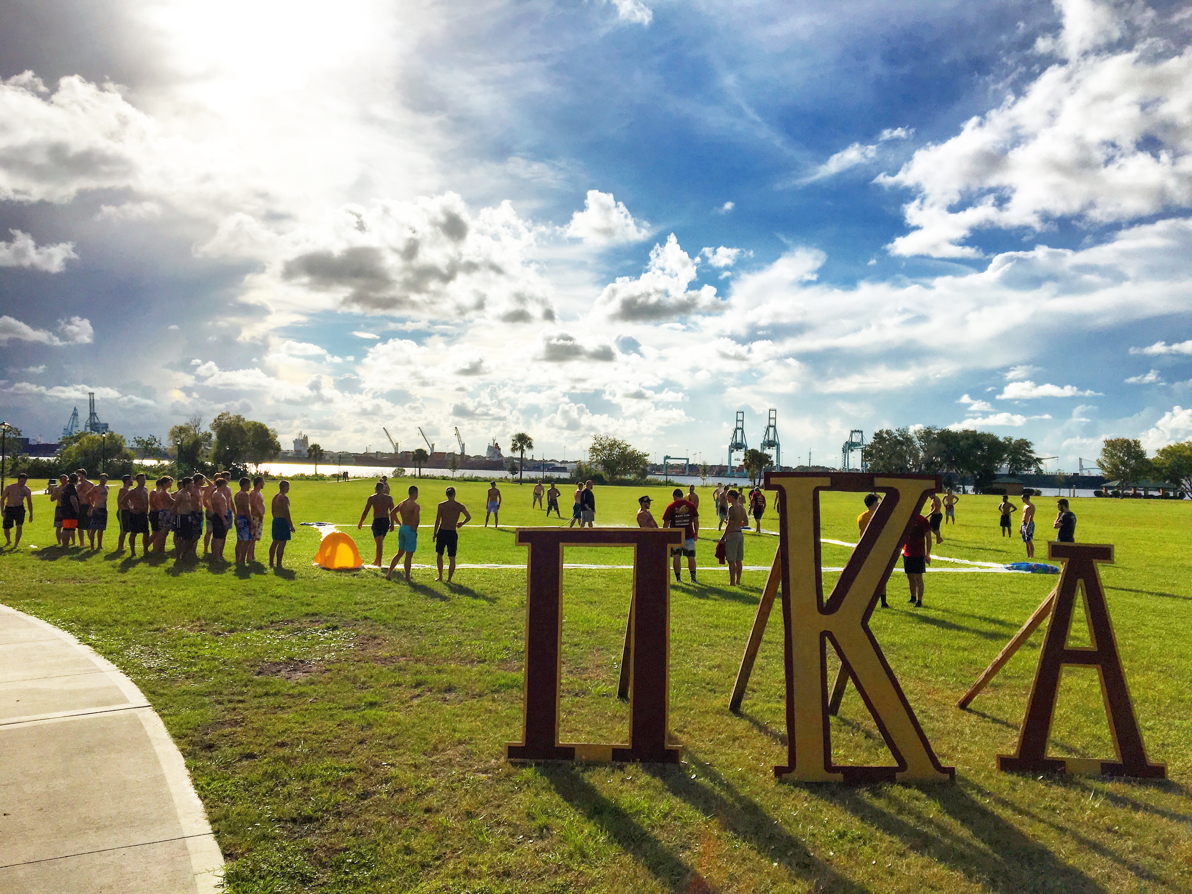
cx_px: 596
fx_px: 998
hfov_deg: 61.7
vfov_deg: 48.2
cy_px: 447
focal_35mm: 29
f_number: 2.2
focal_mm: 4.15
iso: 25
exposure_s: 1/5495
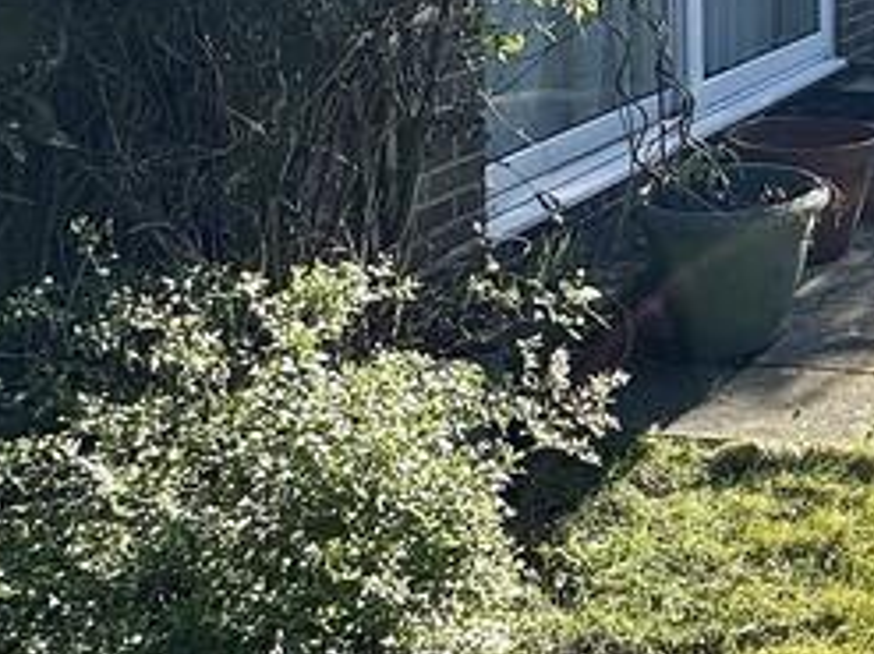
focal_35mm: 58
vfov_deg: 23.1
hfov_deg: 25.4
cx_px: 1302
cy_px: -134
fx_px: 1464
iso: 50
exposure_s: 1/1789
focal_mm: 2.22
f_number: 2.2
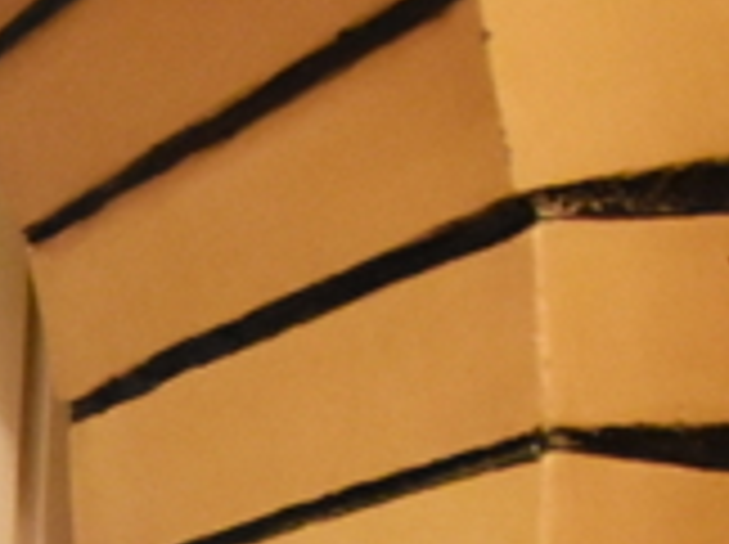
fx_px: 2250
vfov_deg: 11.9
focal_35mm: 107
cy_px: 1173
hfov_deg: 14.0
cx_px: -918
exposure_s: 1/30
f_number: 4.5
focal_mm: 10
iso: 2200
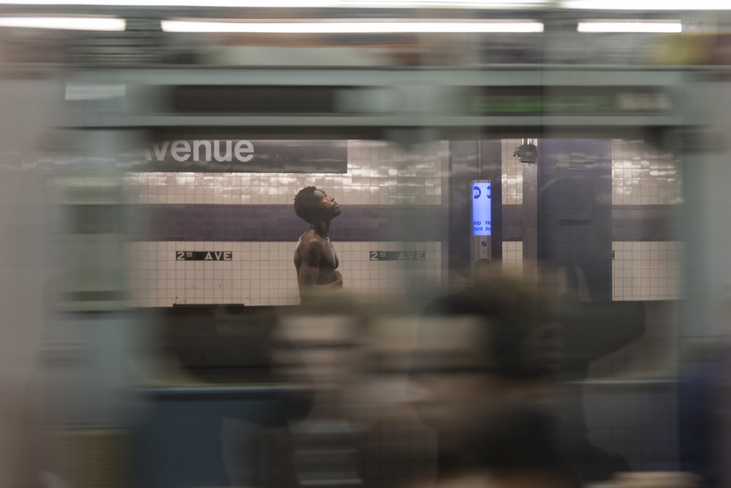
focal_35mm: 75
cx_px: 366
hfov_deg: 27.0
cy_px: 244
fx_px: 1523
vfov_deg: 18.2
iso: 640
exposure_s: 1/40
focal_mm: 50
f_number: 2.8
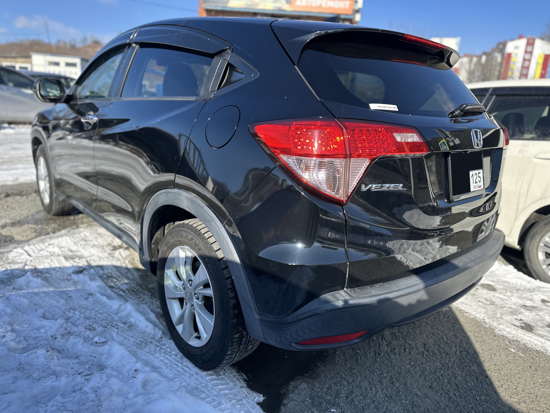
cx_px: 275
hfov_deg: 71.6
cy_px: 206
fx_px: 381
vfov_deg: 56.8
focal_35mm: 24
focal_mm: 6.86
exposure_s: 1/1374
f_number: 1.78
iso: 80
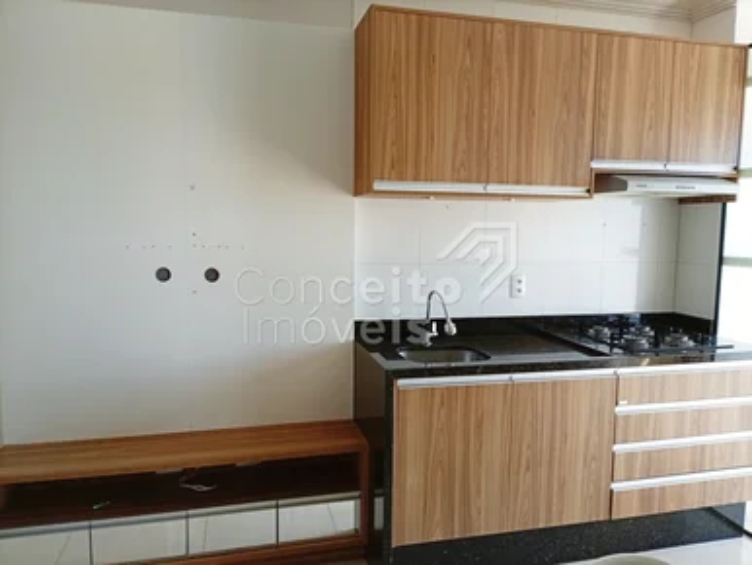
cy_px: 282
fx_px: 587
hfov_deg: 65.3
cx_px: 376
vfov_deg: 51.4
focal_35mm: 27
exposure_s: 1/60
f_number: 1.8
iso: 62
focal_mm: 3.84
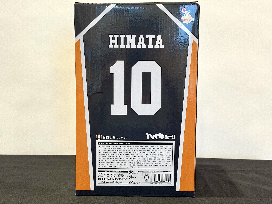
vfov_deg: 30.3
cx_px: 136
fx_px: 377
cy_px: 102
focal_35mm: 48
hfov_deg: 39.7
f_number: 1.78
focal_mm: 6.76
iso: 80
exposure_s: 1/50
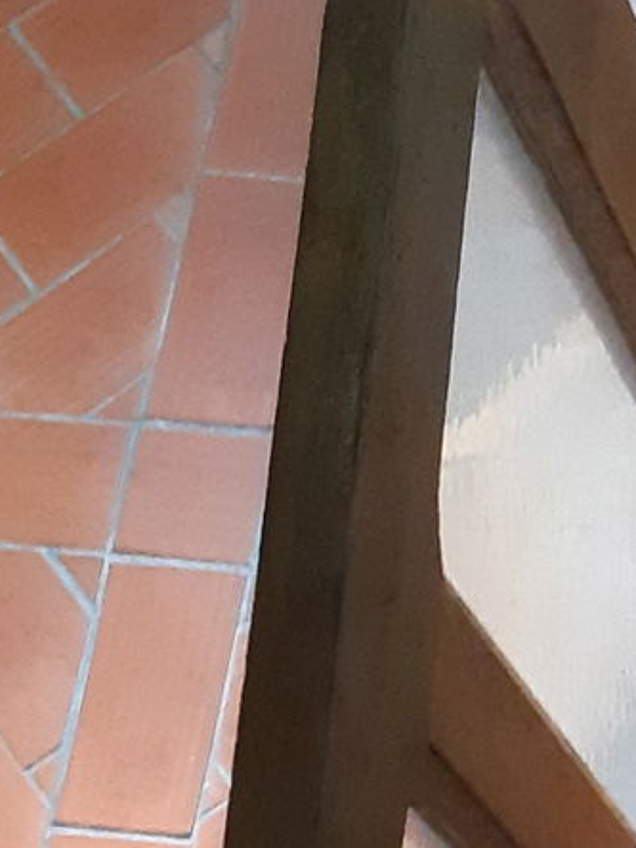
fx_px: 3062
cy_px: 981
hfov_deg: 10.7
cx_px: 1316
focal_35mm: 125
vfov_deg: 15.3
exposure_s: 1/20
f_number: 1.7
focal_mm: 3.93
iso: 640
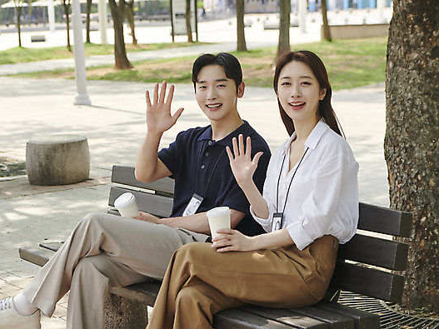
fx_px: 1166
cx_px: 208
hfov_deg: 21.3
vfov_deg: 16.1
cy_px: 163
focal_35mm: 92
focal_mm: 70
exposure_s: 1/250
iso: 160
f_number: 5.6
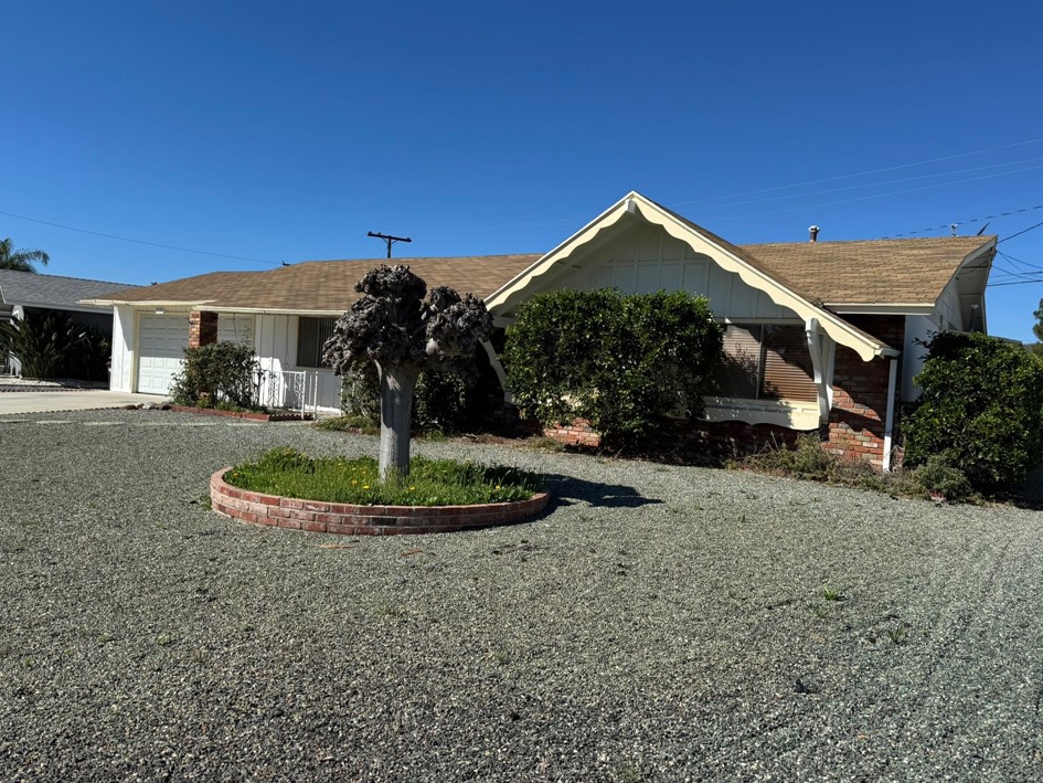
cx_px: 524
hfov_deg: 67.3
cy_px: 408
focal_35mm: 26
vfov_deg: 53.1
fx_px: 783
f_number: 1.78
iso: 80
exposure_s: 1/5348
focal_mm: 6.76
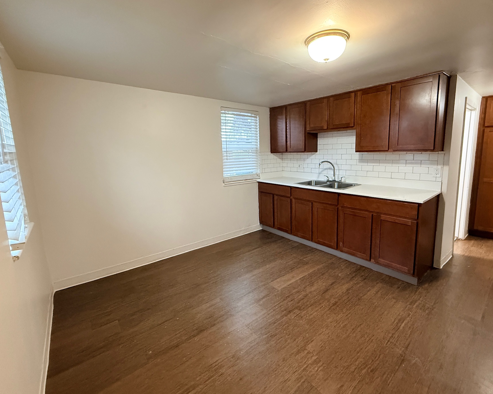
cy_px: 185
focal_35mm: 16
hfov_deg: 93.0
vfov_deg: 80.3
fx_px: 233
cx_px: 259
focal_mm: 2.22
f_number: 2.2
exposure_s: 1/60
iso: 640
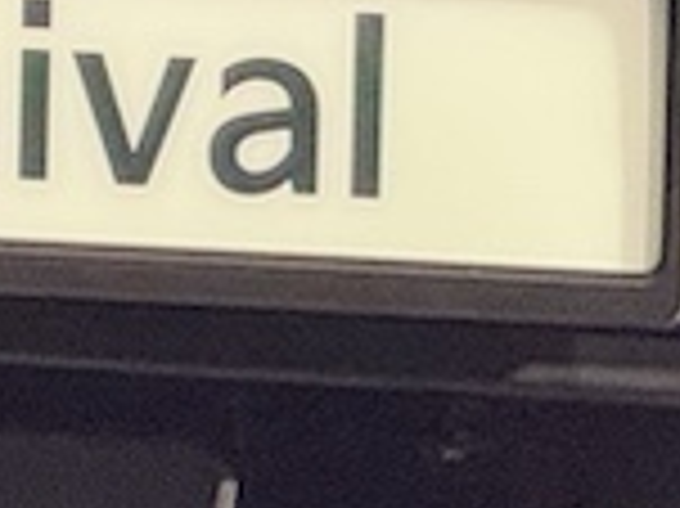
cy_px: 18
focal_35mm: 793
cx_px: 54
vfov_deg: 1.9
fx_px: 15565
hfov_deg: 2.5
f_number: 2.8
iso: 800
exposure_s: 1/41
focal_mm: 15.66
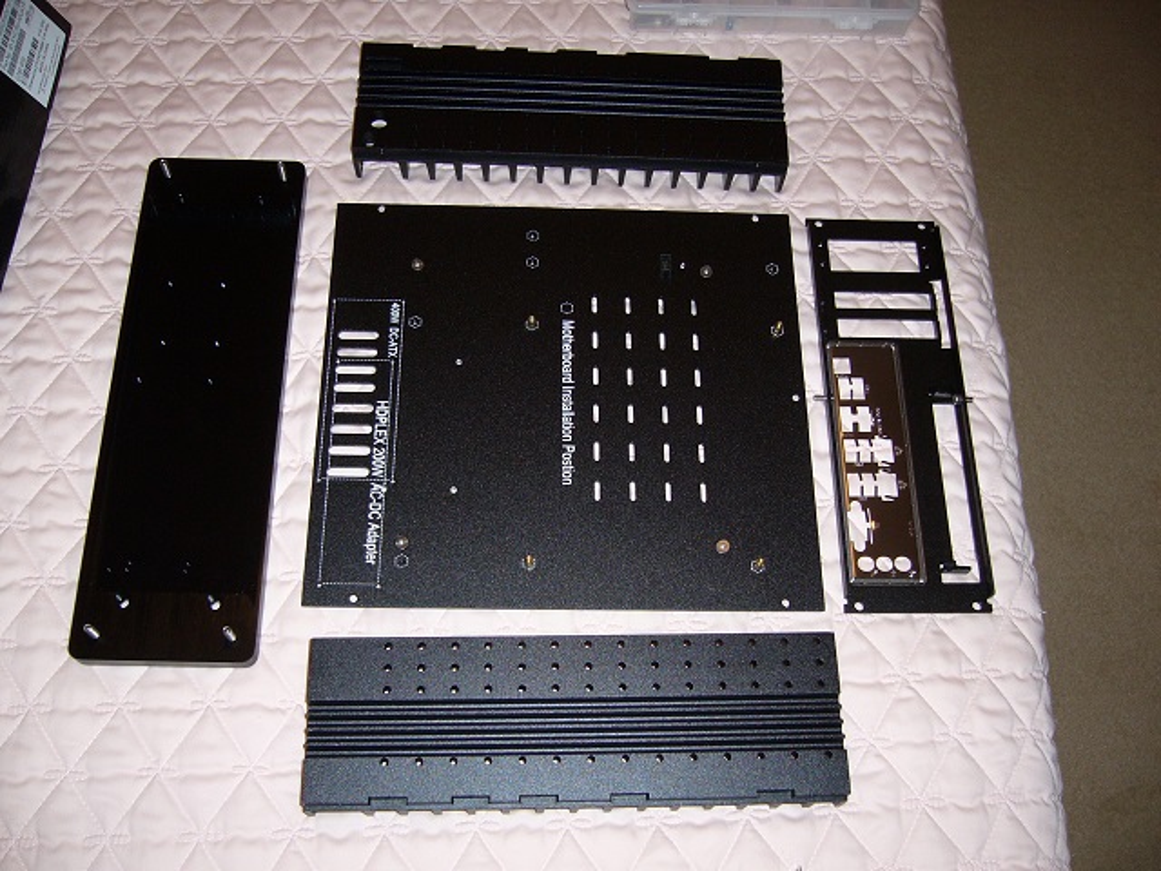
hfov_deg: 52.6
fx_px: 1174
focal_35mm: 35
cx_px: 580
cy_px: 436
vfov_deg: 40.7
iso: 100
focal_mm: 5.8
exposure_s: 1/30
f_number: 2.8
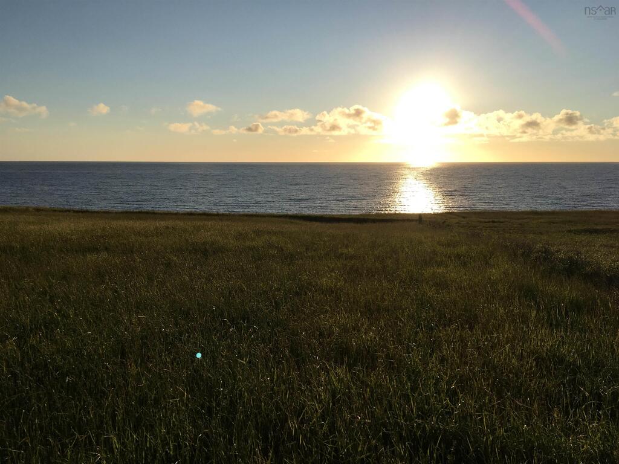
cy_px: 232
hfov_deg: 61.7
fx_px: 519
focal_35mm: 29
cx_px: 310
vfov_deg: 48.2
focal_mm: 4.15
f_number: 2.2
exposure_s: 1/2747
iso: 25
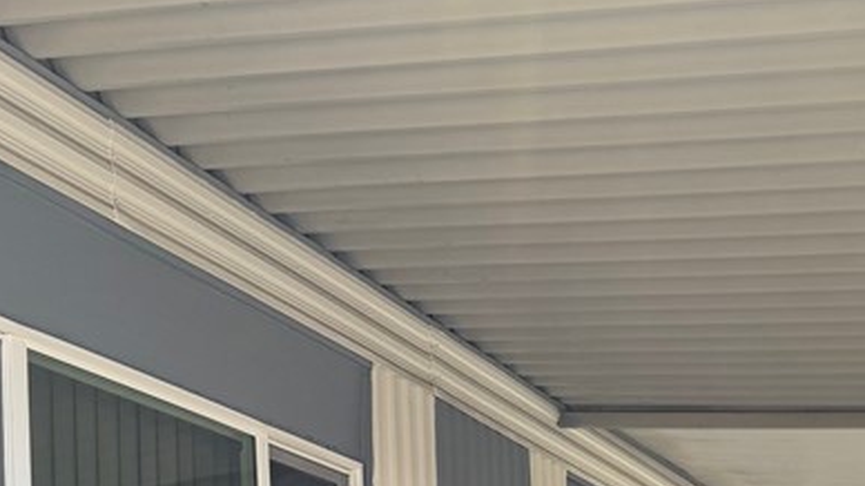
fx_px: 1582
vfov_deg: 15.7
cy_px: 778
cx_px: 691
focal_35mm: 69
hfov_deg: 29.9
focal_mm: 6.76
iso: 80
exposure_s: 1/966
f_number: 1.78
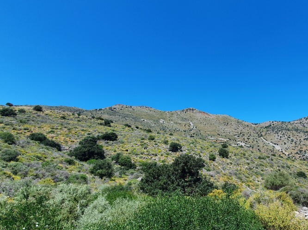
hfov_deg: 78.9
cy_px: 128
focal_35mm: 20
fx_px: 178
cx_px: 207
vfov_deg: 65.7
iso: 50
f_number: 2.2
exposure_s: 1/898
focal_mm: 1.8
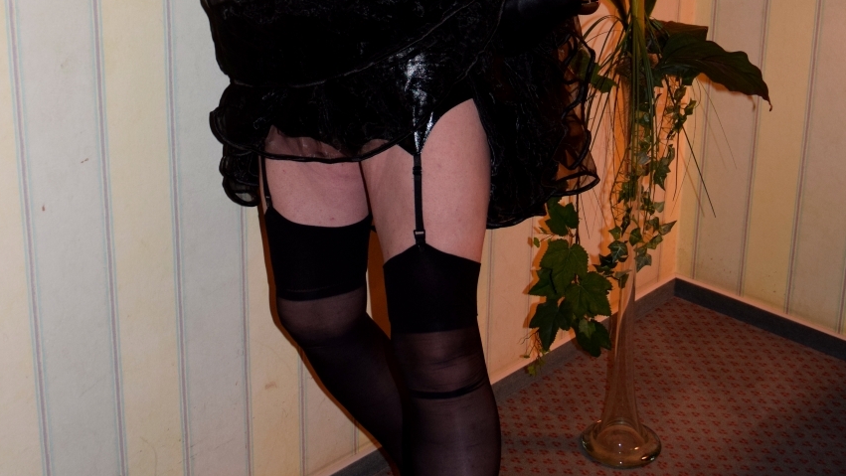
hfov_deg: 39.9
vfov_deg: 22.7
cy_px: 94
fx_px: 1167
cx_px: 423
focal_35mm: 52
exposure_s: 1/50
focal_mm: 22
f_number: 4
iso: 720
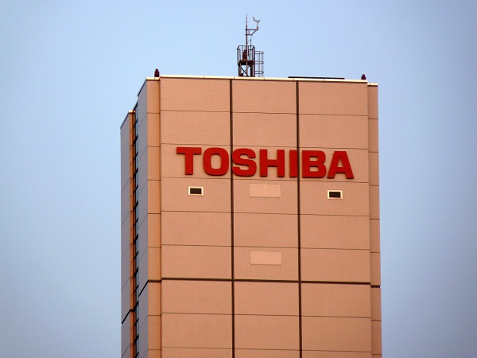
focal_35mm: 486
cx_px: 238
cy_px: 179
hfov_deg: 4.1
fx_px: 6697
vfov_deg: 3.1
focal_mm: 86.4
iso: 80
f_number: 4.4
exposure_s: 1/125
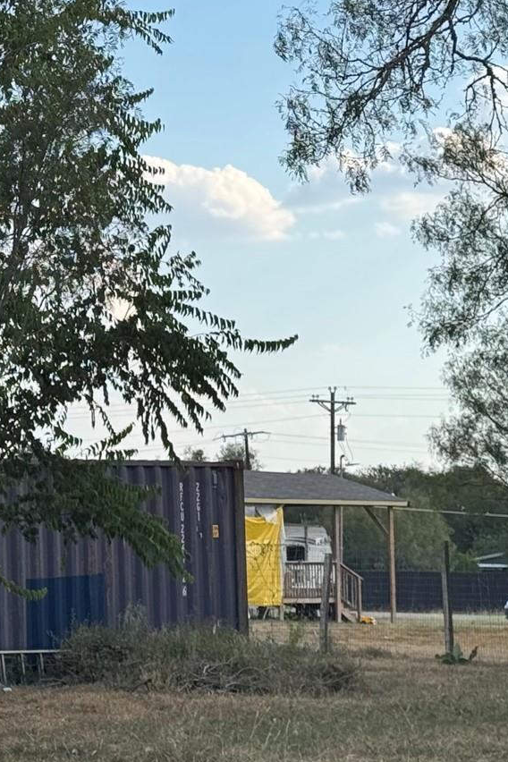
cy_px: 371
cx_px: -224
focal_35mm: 120
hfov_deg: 11.0
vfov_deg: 17.1
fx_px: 2540
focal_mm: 6.76
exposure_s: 1/2717
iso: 64
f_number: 1.78
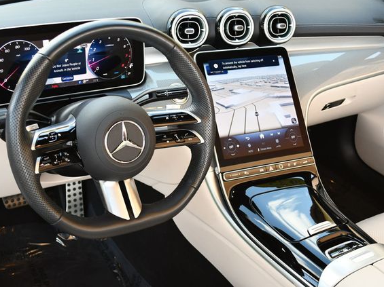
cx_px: 167
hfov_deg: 39.6
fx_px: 532
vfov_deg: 30.2
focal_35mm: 48
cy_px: 142
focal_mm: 22
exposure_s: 1/250
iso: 560
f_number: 4
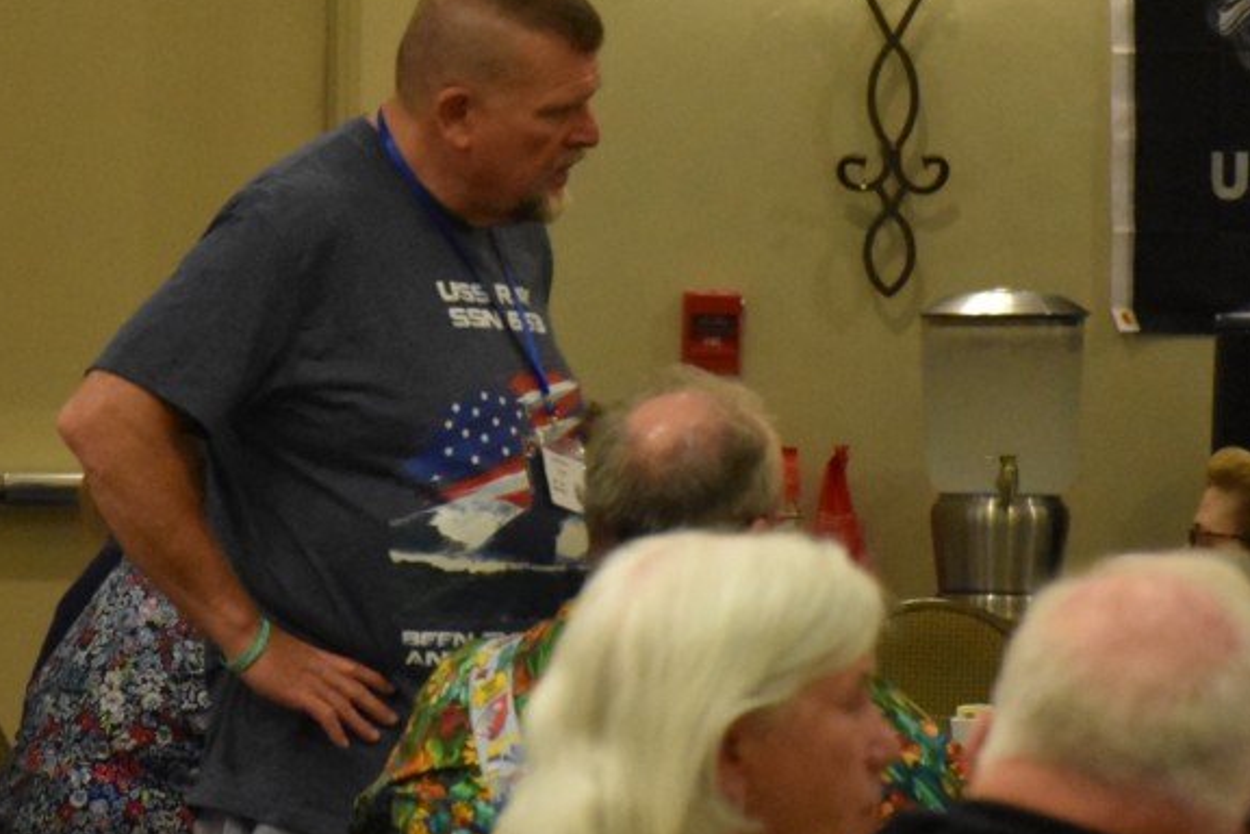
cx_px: 499
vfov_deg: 4.4
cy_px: 159
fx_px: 10937
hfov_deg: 6.5
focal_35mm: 315
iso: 6400
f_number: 5.6
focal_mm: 105
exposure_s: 1/125
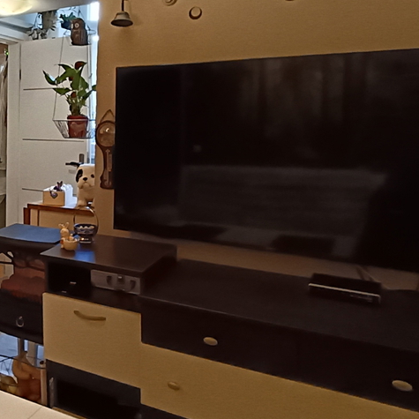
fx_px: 520
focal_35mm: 38
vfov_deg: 43.3
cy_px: 144
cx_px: -4
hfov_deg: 38.6
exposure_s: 1/33.3
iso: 800
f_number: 2.2
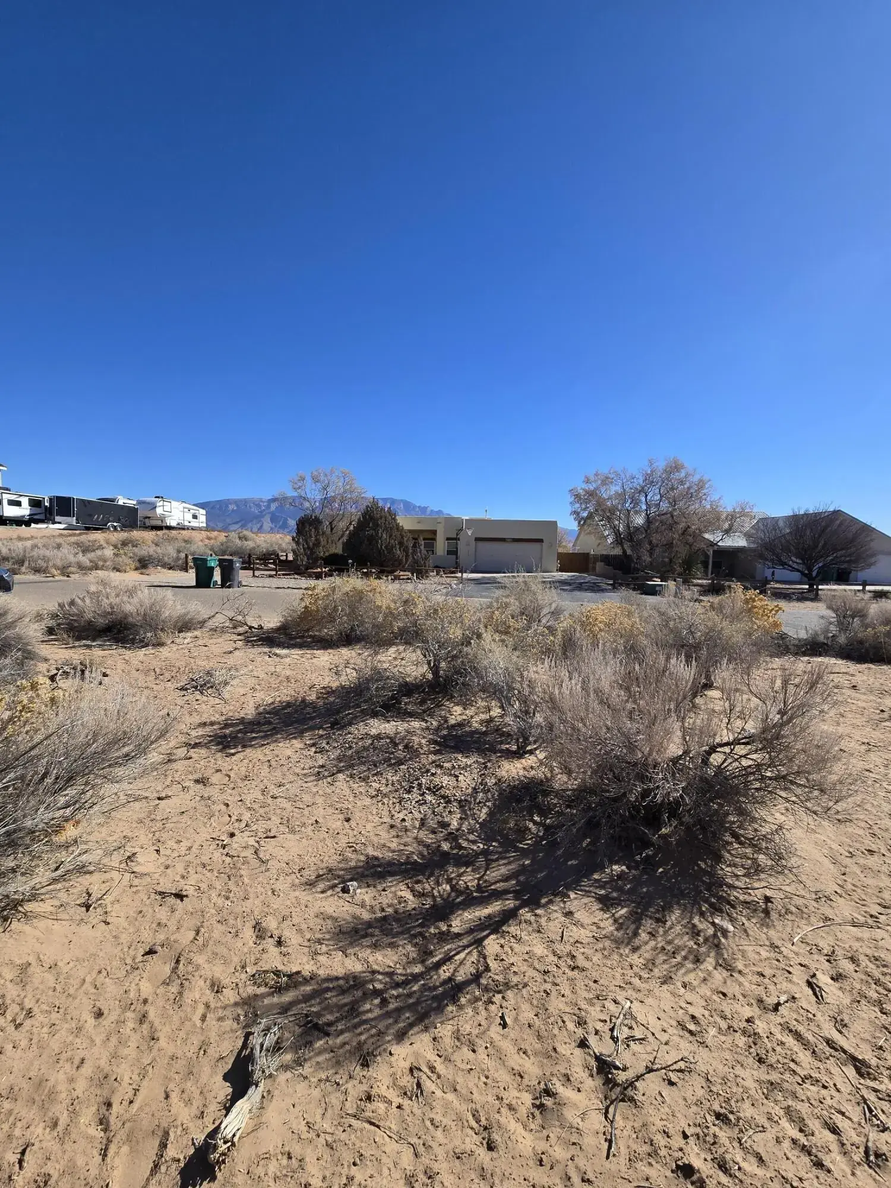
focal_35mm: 13
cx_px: 446
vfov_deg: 106.2
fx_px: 446
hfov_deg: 89.9
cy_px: 594
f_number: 2.2
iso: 50
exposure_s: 1/2715
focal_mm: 2.2
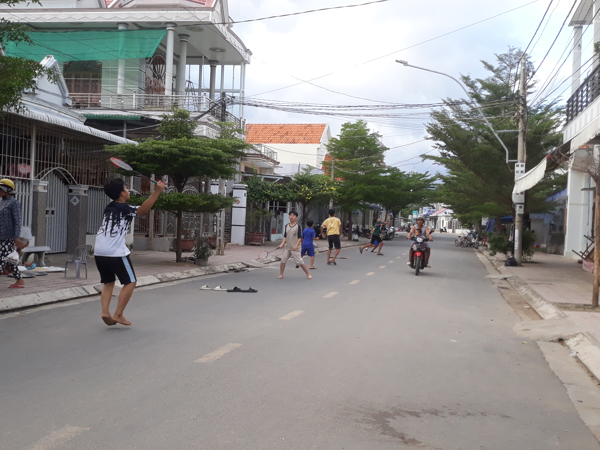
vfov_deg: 51.4
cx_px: 300
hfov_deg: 65.3
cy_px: 225
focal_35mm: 27
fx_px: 468
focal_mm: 3.71
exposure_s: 1/289
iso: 40
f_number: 1.7
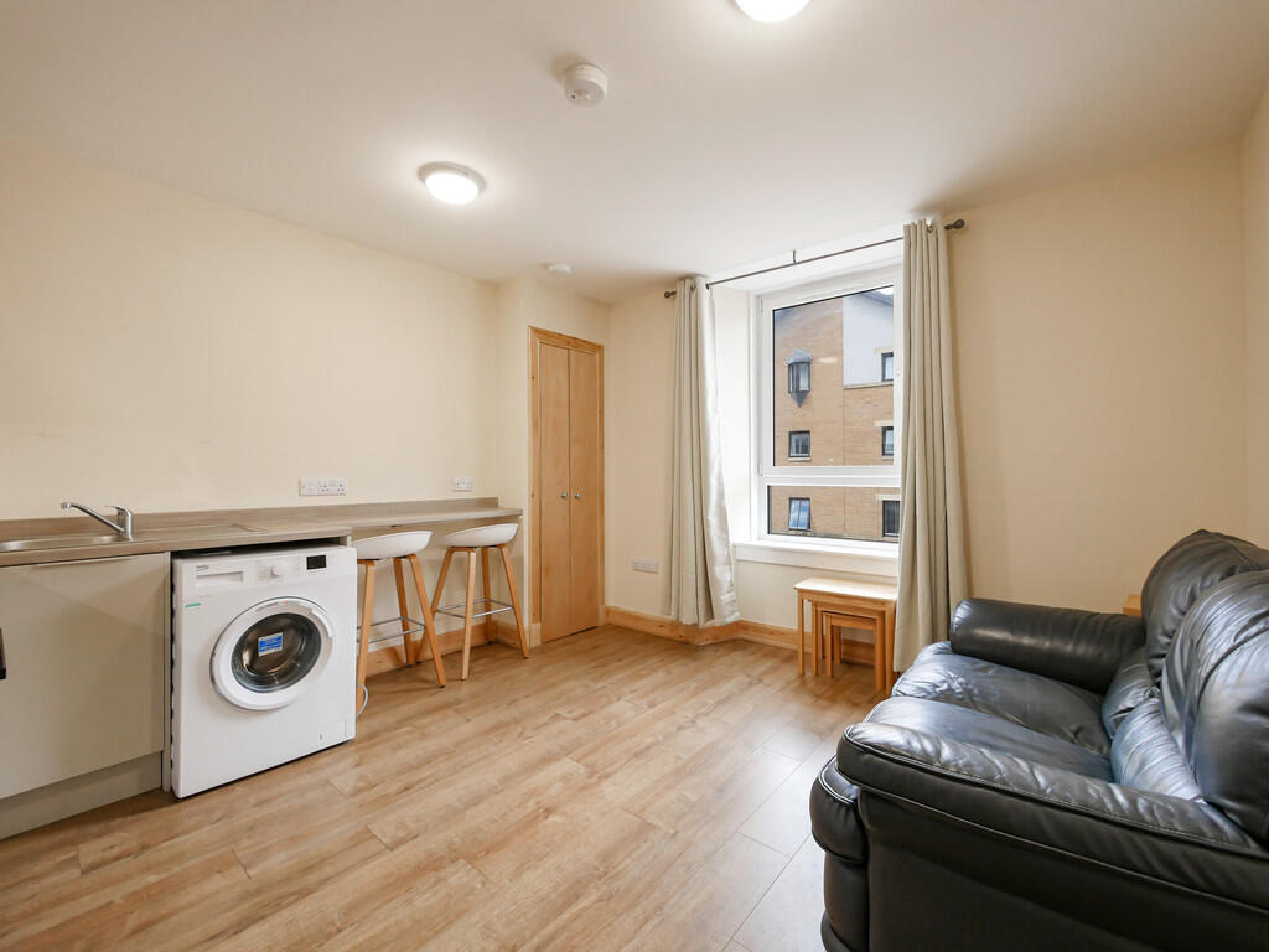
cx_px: 634
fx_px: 513
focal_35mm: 14
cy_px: 476
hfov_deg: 102.1
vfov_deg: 85.7
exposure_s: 1/60
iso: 400
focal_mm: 7
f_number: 4
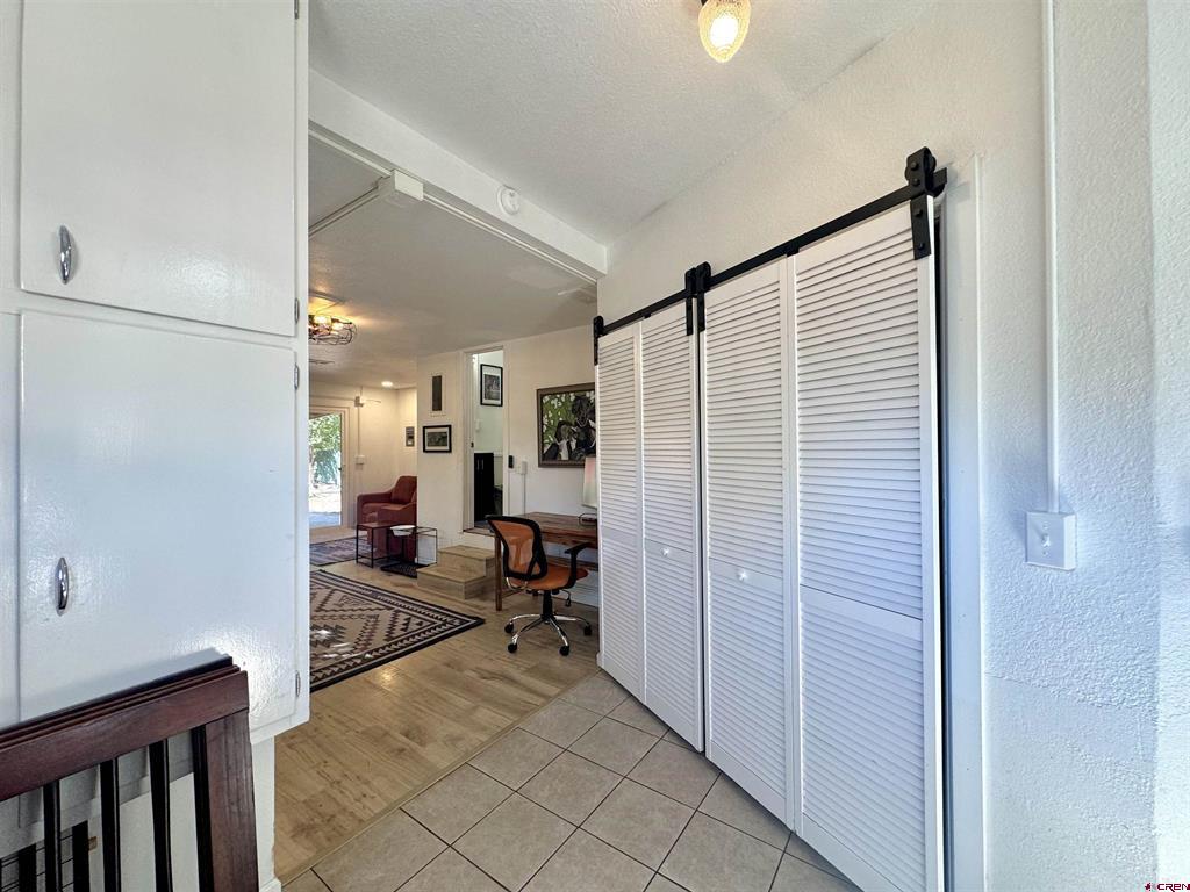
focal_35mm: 14
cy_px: 446
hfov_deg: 102.1
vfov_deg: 85.7
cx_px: 595
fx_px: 481
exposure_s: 1/120
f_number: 2.2
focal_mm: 2.22
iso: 160
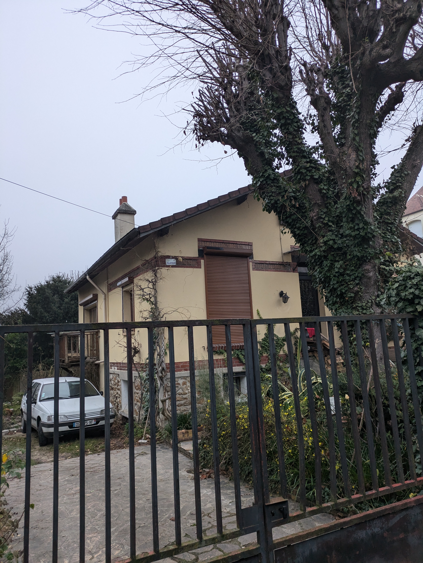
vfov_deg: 69.4
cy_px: 282
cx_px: 212
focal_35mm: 25
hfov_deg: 54.9
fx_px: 407
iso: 101
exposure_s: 1/50
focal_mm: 5.43
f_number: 1.89
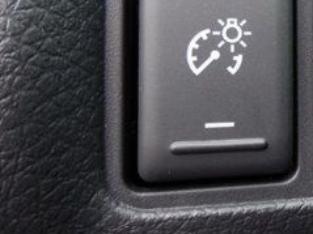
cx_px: 409
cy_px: 43
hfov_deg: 25.0
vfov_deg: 21.6
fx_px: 606
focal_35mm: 67
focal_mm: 4.5
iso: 125
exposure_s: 1/40
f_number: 3.3
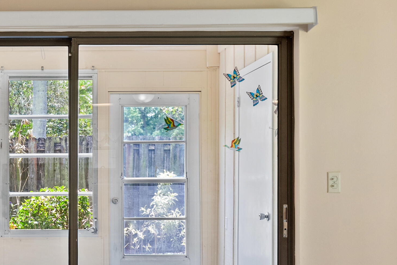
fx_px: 585
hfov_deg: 35.9
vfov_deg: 25.5
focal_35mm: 53
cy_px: 164
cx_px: 65
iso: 1600
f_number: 8
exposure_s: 1/15
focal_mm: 26
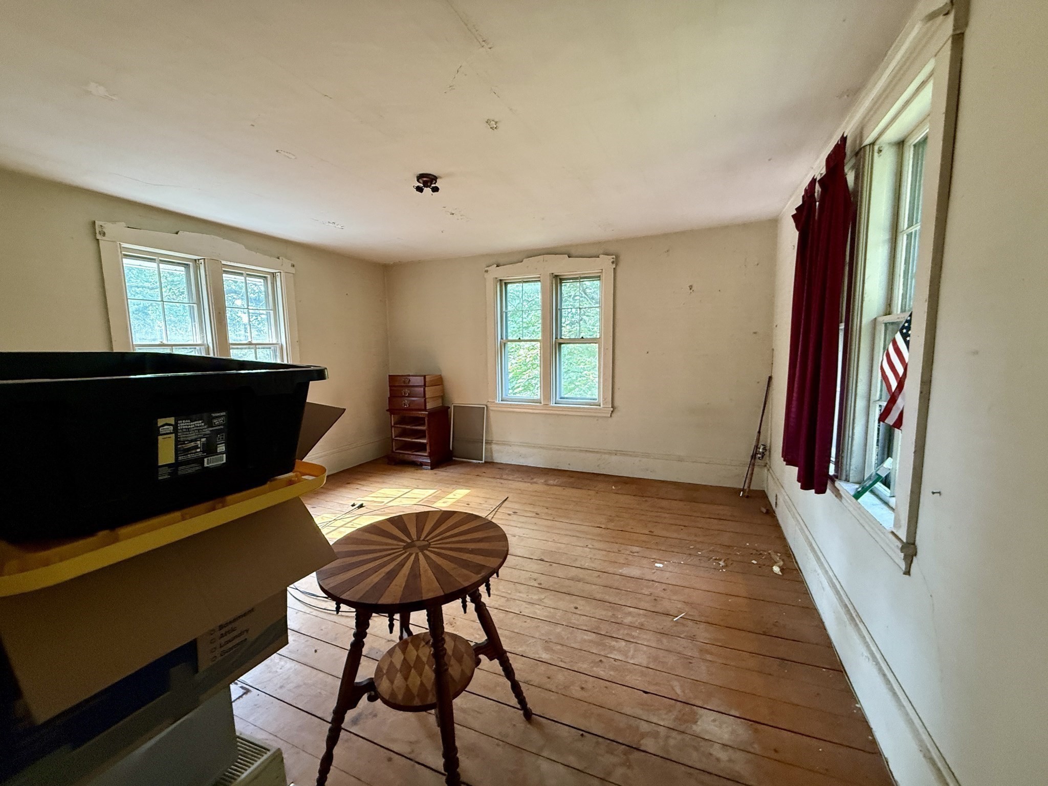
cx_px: 524
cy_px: 393
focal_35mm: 14
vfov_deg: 85.7
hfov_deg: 102.1
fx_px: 424
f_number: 2.2
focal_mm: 2.22
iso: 320
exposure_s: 1/74
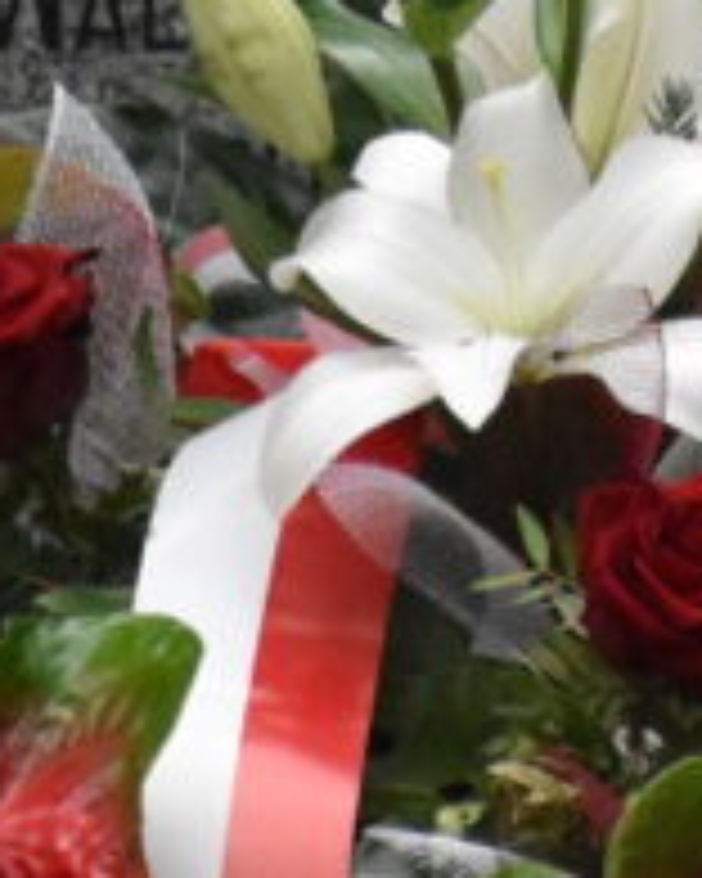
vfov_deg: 1.2
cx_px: 778
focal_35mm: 1639
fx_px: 42566
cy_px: -315
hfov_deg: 0.9
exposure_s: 1/4000
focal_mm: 140
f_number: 5.6
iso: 3600
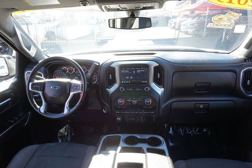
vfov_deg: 51.3
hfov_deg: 71.5
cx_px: 121
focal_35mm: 25
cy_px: 83
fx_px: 175
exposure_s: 1/60
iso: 125
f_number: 4
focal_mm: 16
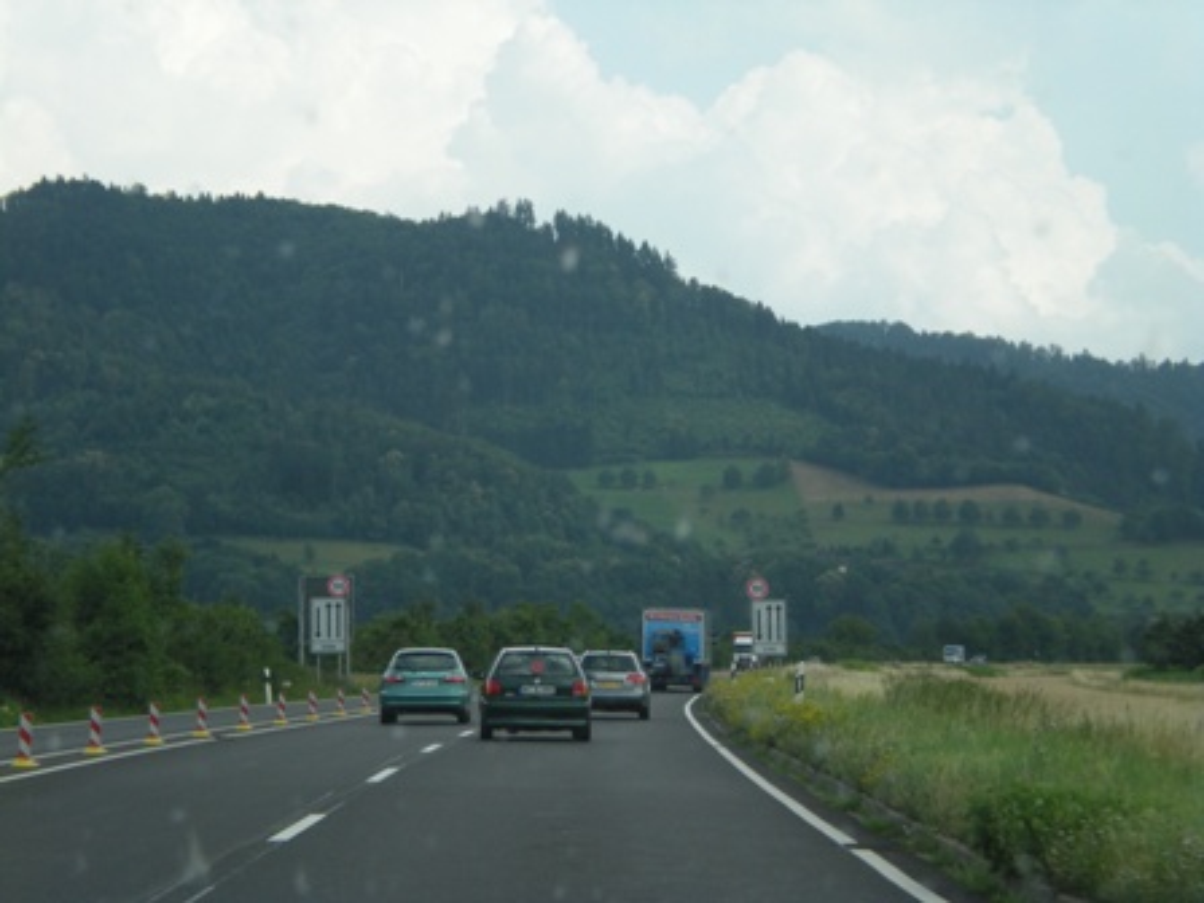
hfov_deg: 17.3
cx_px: 602
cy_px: 452
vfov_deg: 13.0
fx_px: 3965
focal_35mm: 114
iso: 98
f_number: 5.9
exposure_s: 1/273
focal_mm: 18.9
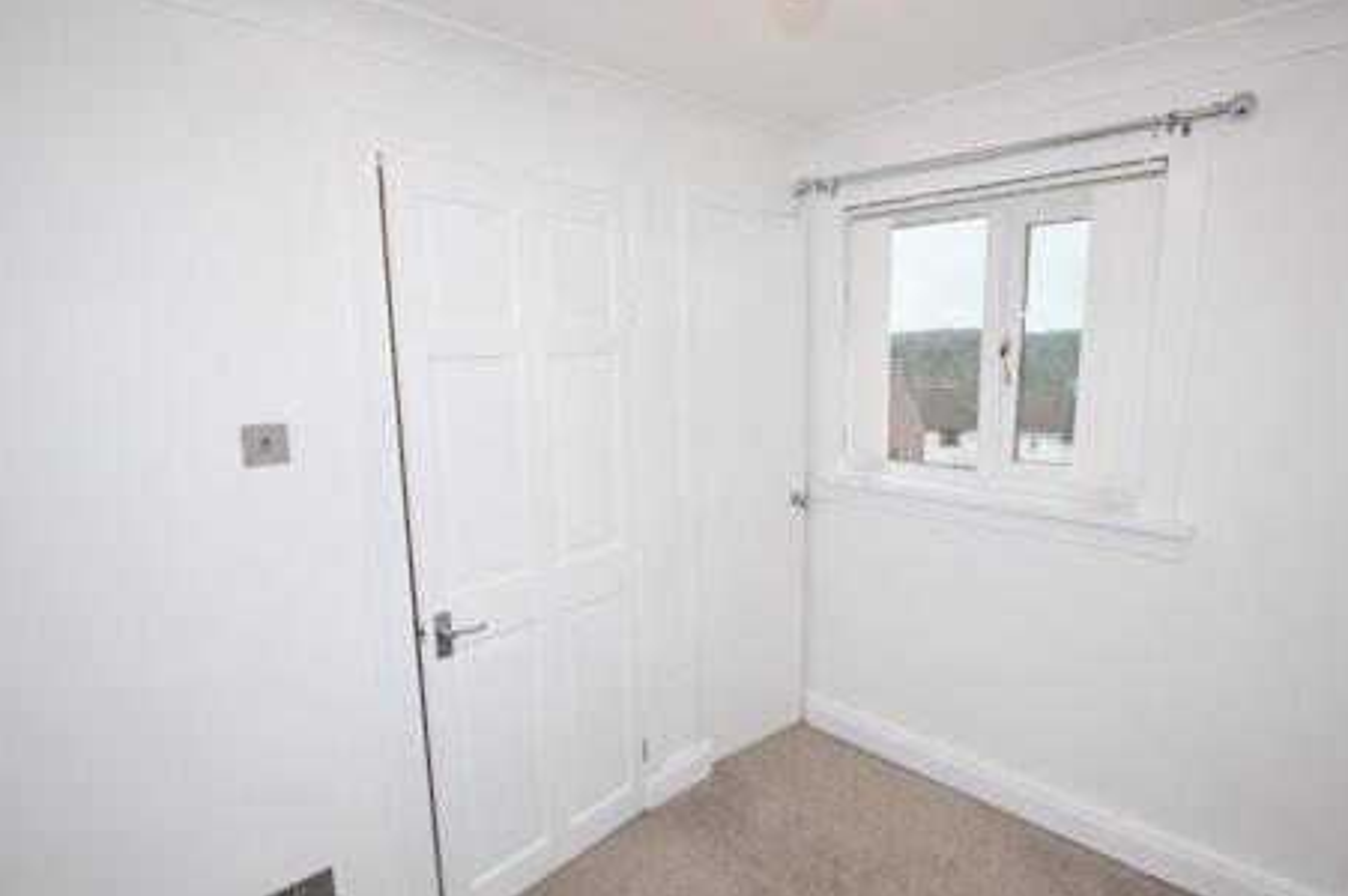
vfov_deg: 64.4
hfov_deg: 86.9
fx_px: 711
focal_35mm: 19
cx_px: 708
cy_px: 467
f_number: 4.5
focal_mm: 12
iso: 400
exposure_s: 1/80
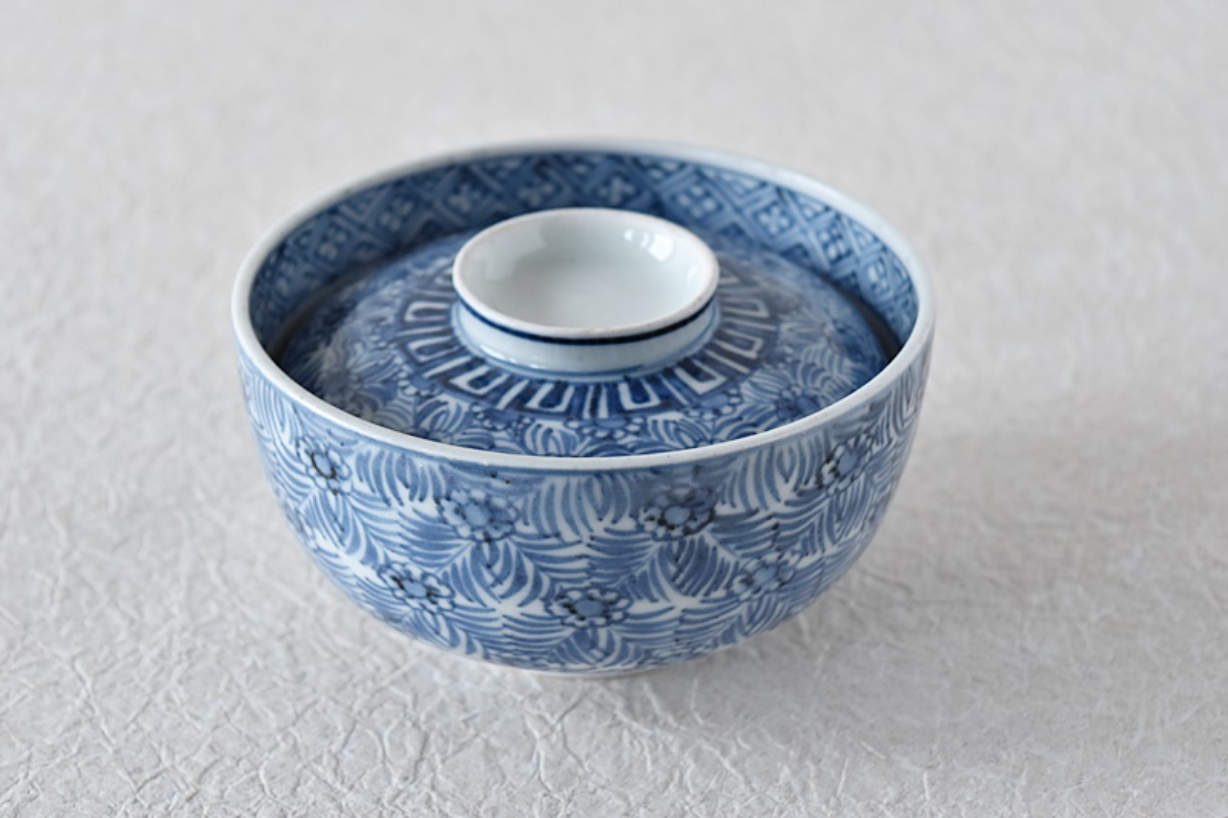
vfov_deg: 16.5
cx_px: 614
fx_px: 2813
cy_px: 409
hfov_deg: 24.6
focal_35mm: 82
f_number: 5.6
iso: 800
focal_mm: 55
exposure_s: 1/40
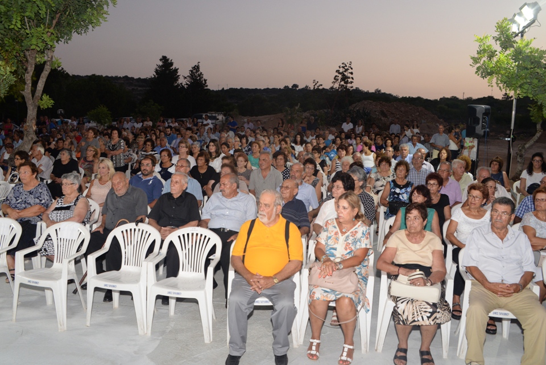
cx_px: 273
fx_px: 425
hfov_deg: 65.4
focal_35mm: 28
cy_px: 182
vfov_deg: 46.4
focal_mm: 28
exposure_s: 1/80
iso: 1600
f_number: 8
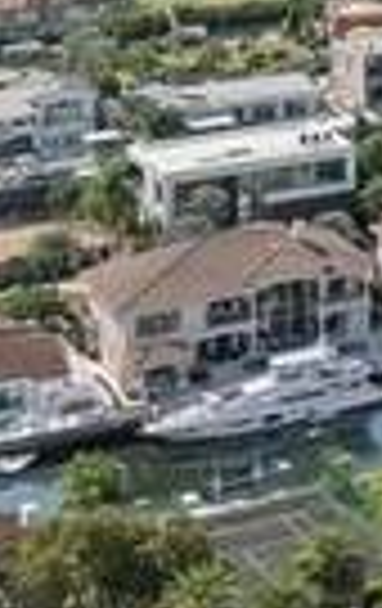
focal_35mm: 135
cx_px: 1717
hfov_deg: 6.7
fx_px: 2237
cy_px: -347
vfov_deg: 14.3
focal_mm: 14
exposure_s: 1/800
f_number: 9
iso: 250
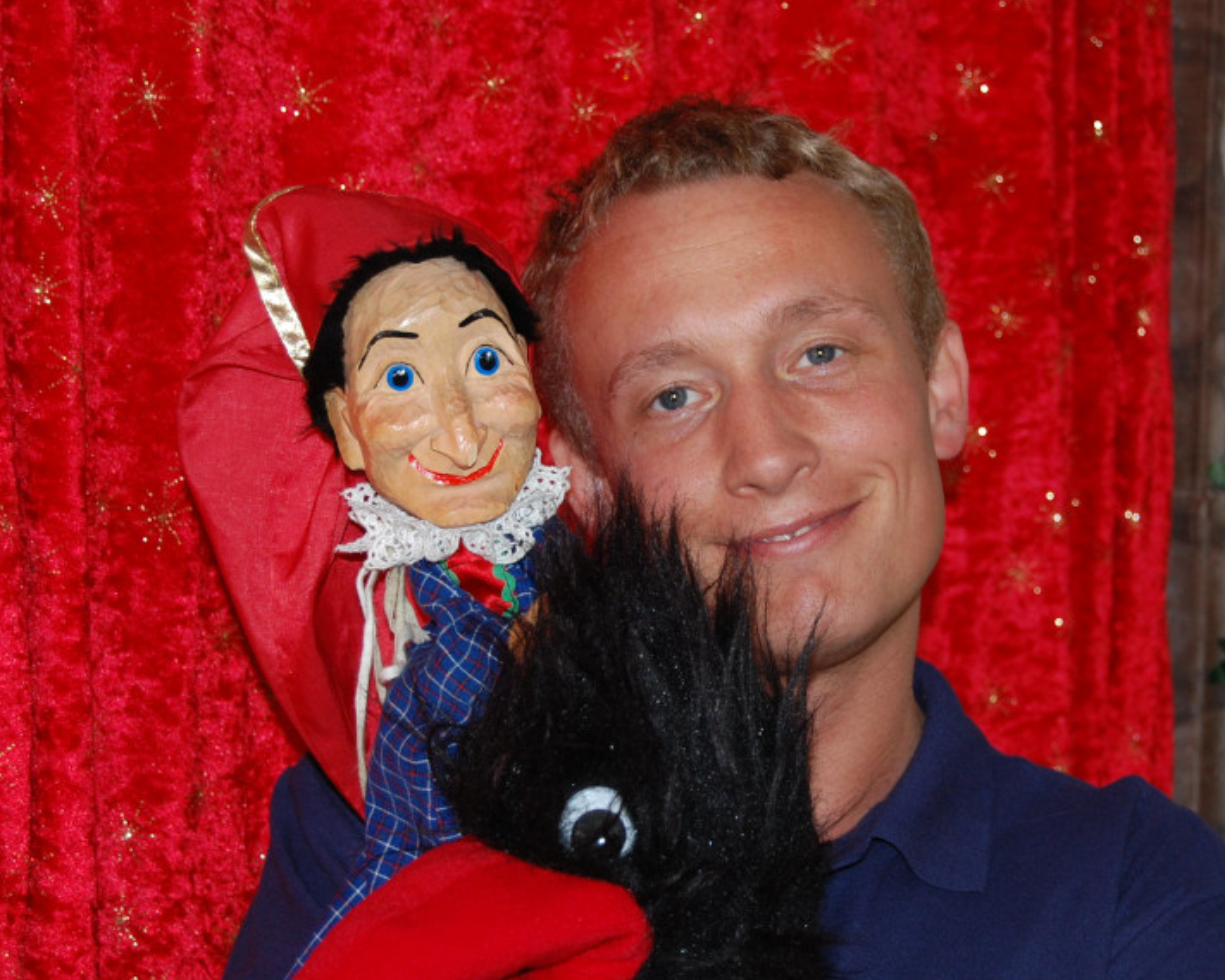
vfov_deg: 16.2
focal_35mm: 95
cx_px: 710
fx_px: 3445
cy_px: 550
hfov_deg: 20.1
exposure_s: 1/60
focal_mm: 48
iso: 400
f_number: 5.6
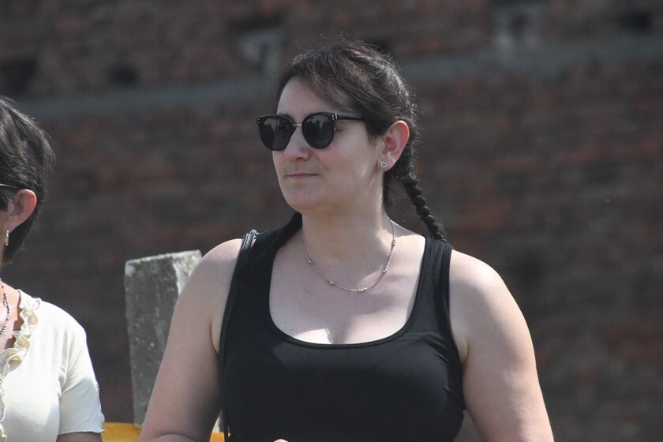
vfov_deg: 2.3
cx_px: 332
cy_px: 221
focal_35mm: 600
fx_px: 11049
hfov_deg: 3.4
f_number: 11
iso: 6400
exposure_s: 1/8000
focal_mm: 400
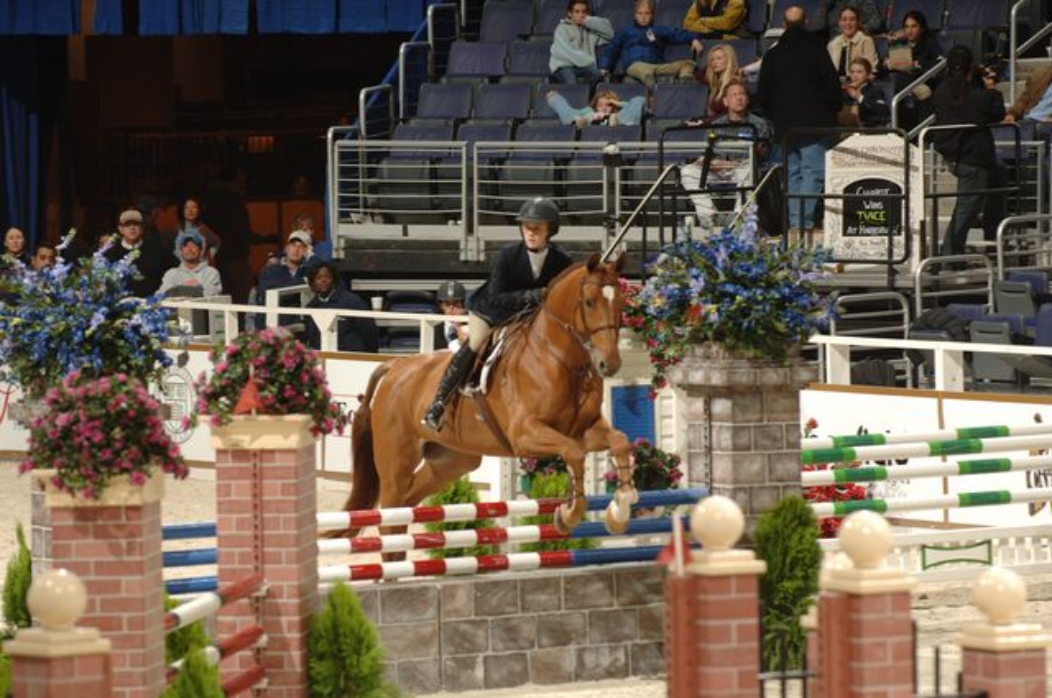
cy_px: 349
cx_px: 526
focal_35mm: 300
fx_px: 8755
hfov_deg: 6.9
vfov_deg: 4.6
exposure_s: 1/250
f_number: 4.5
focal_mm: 200
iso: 200
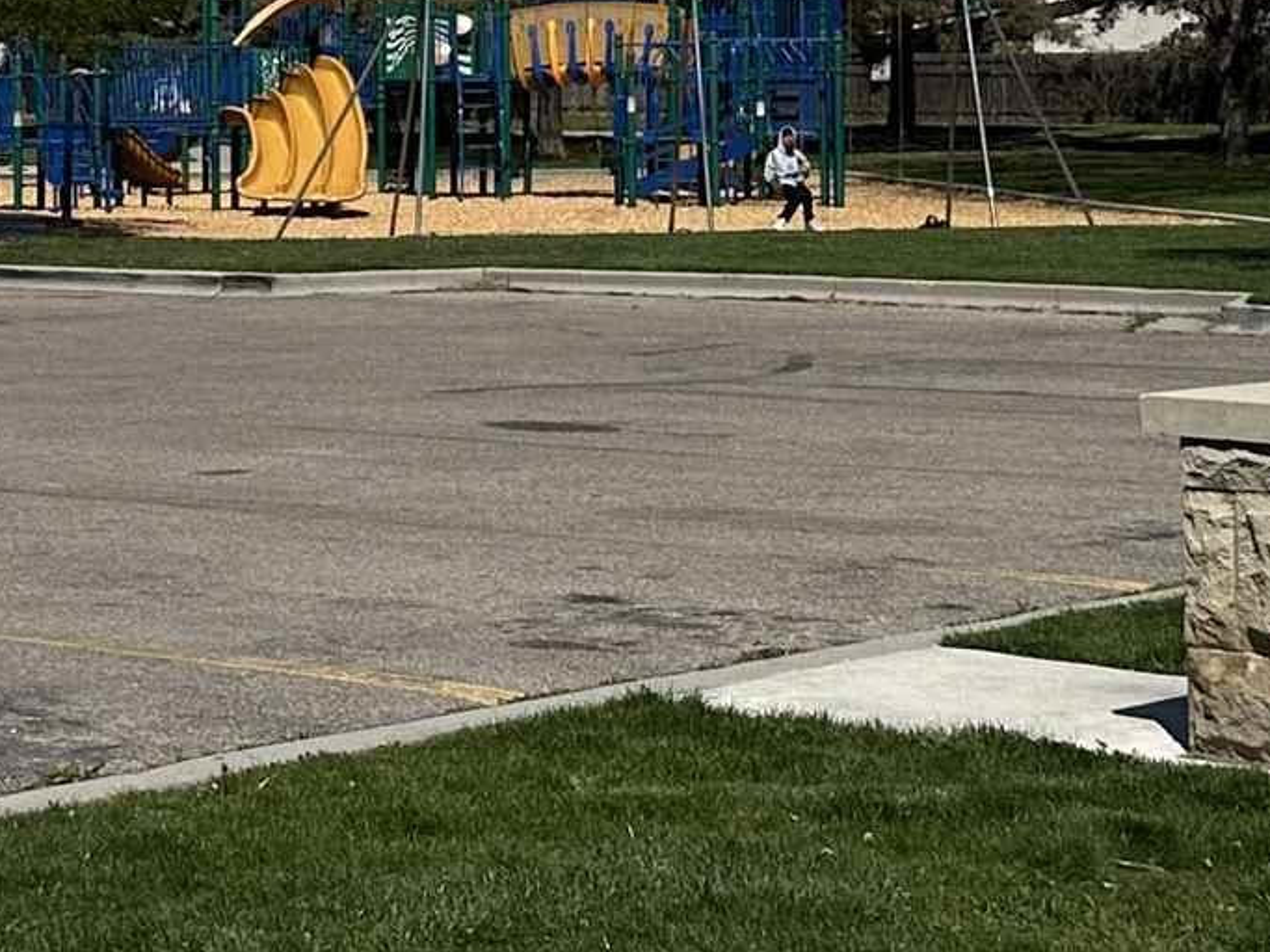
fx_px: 3962
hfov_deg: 17.7
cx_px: -41
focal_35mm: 108
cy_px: 33
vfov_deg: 13.5
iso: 80
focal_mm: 6.86
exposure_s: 1/13699
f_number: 1.78
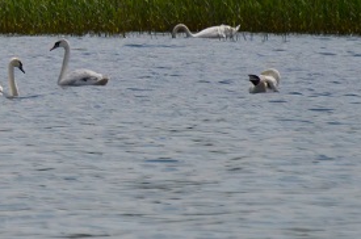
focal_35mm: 1632
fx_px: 16328
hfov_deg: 1.3
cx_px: -229
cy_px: -125
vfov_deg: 0.8
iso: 500
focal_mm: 300
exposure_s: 1/8000
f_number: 5.6
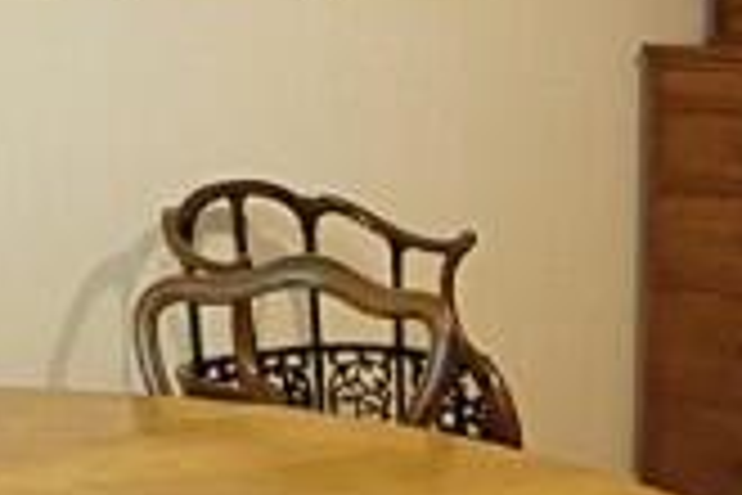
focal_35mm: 93
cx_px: -36
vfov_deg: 14.4
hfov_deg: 21.0
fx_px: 1917
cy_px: -11
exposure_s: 1/160
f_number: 4
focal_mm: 10
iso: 2000
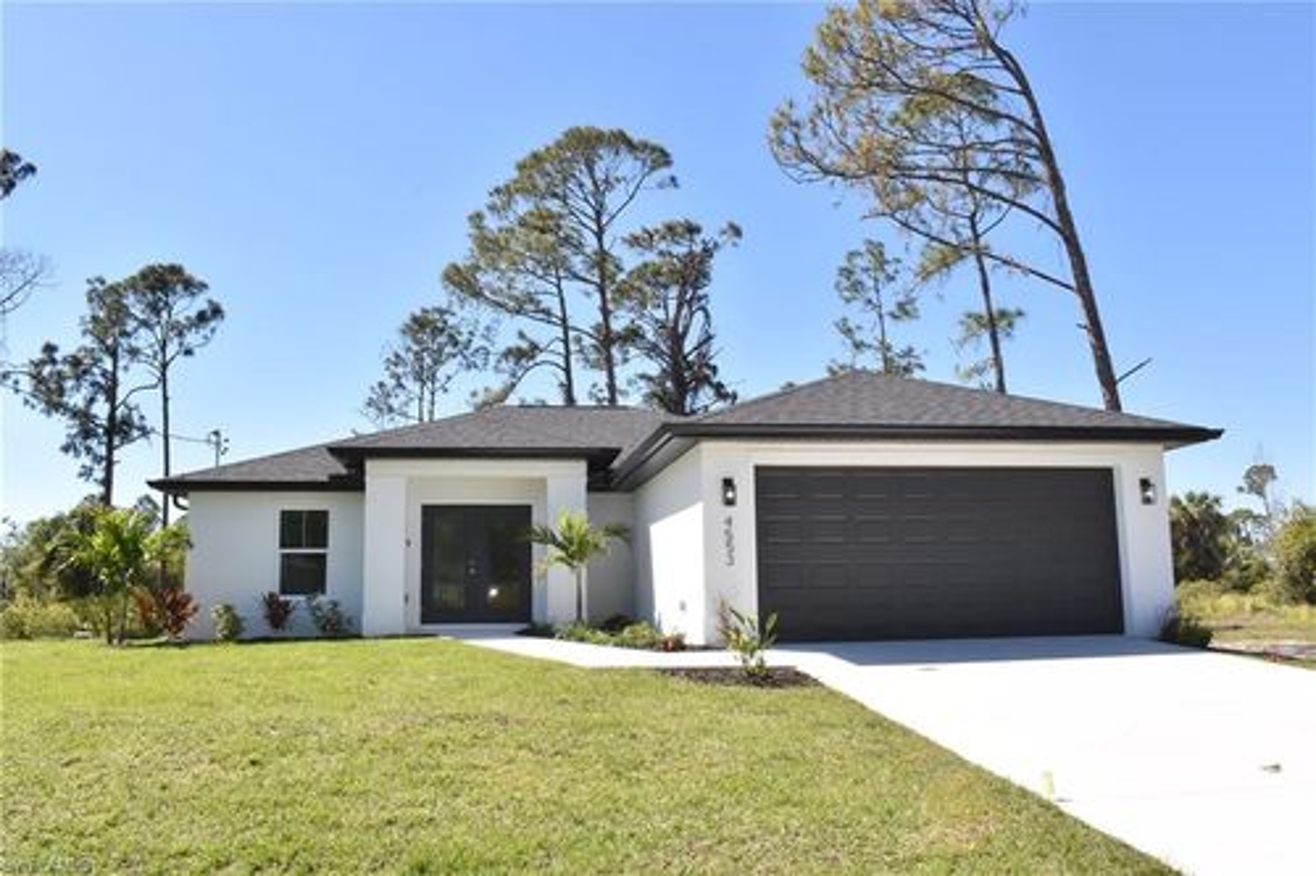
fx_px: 987
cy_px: 438
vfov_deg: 47.9
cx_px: 658
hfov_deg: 67.4
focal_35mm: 27
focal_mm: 18
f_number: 22
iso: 800
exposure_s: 1/200
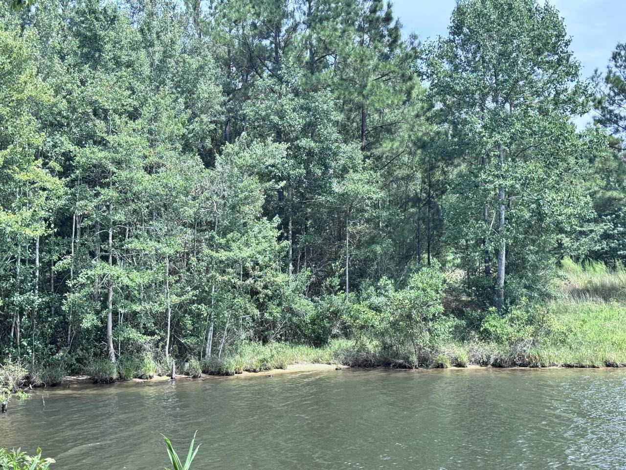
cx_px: 313
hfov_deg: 39.7
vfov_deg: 30.3
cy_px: 235
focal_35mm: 48
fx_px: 868
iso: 64
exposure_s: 1/913
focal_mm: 6.76
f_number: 1.78
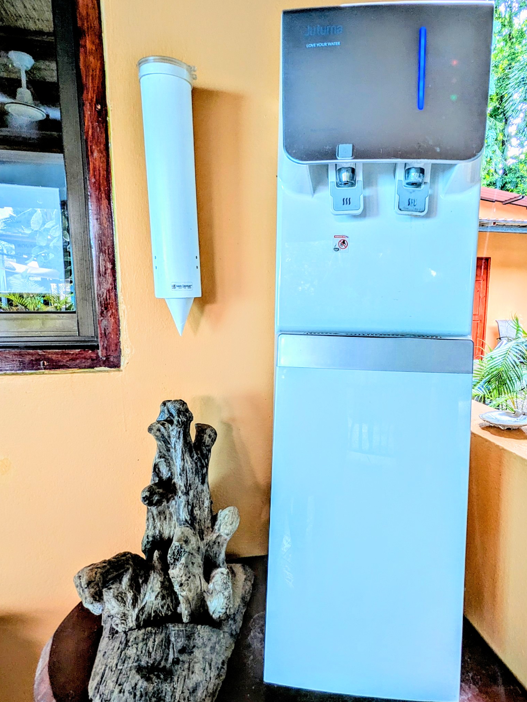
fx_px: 406
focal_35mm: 20
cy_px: 350
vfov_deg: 81.7
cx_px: 305
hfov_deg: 65.6
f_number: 2.2
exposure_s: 1/48.4
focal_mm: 2.35
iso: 40
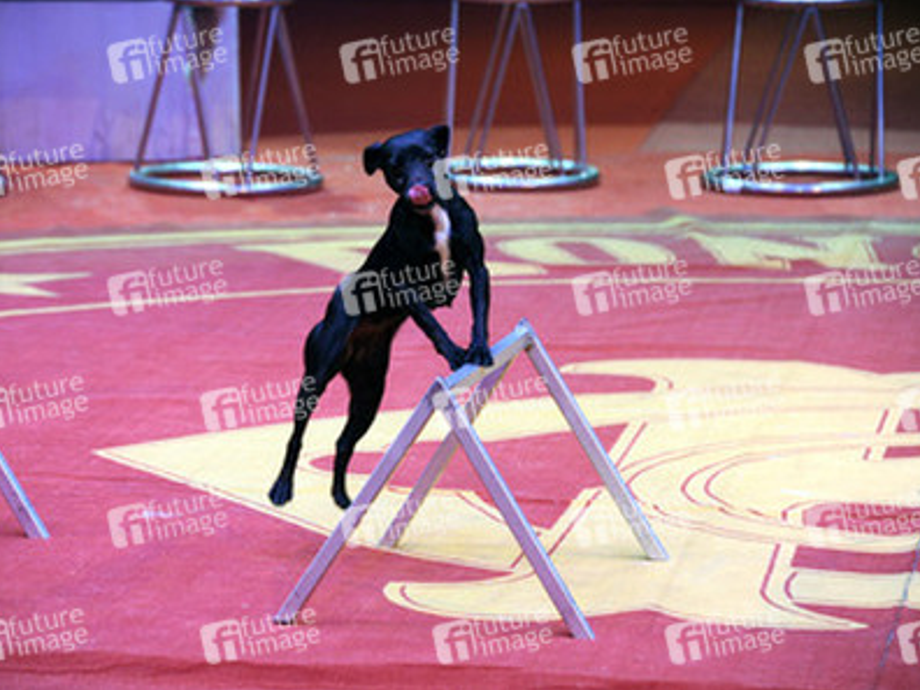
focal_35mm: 208
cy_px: 346
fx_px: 5528
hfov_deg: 9.5
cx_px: 431
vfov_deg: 7.1
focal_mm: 190
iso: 2500
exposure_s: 1/250
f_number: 6.3
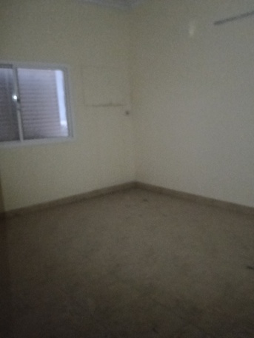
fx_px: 264
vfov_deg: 65.3
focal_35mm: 27
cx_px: 127
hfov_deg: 51.4
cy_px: 169
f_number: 1.8
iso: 6400
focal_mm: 3.98
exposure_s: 1/10
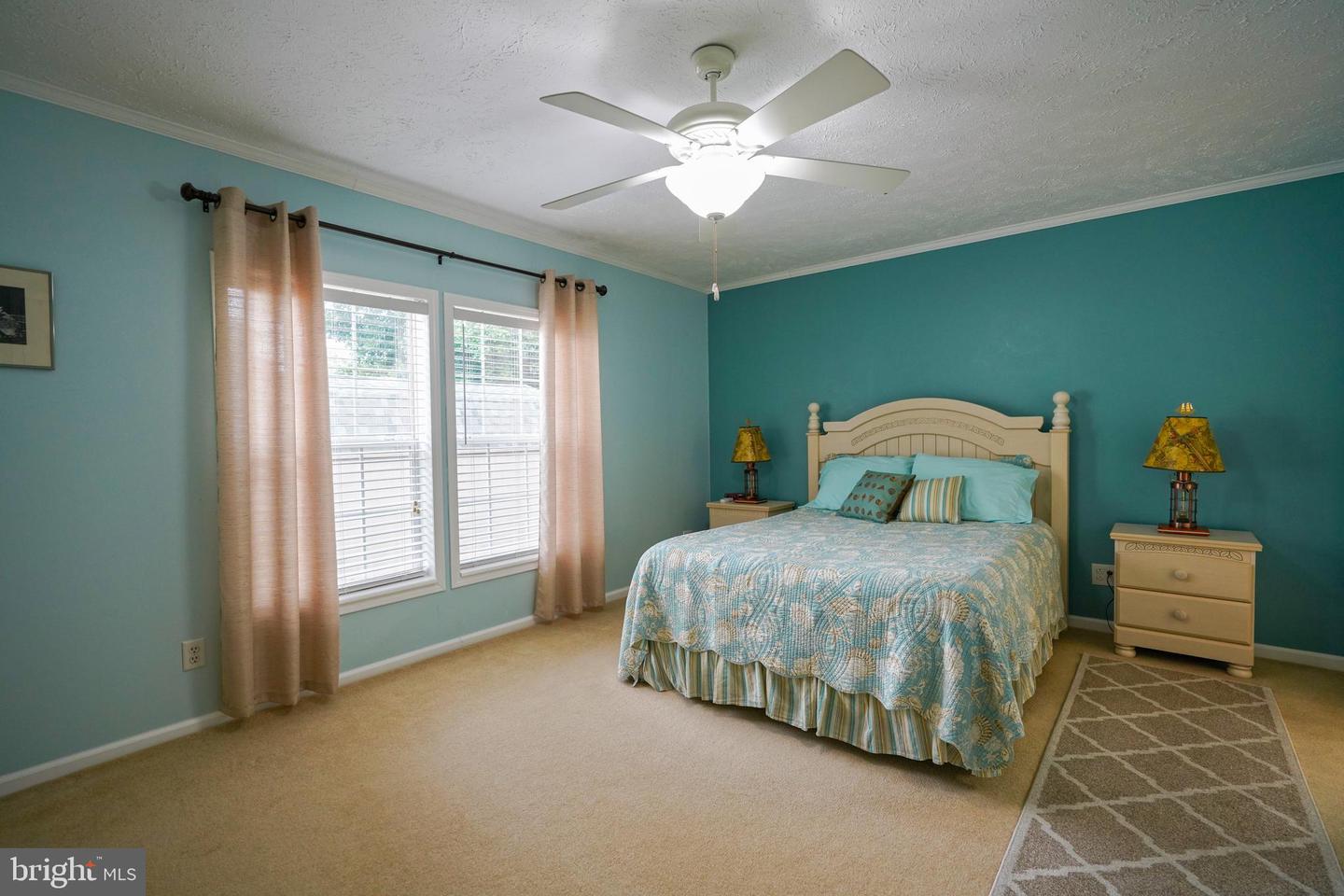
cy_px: 448
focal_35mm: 16
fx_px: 597
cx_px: 672
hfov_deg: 96.7
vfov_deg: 73.7
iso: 800
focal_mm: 16
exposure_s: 1/160
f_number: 4
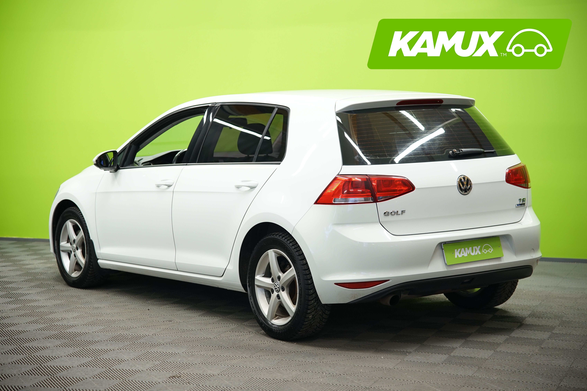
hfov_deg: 28.5
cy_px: 196
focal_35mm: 71
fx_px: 1158
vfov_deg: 19.2
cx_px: 294
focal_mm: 71
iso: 500
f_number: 2.8
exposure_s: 1/40
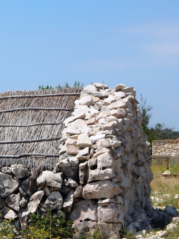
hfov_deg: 12.9
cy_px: 147
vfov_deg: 17.6
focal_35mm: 112
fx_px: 773
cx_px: -36
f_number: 7.9
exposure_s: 1/400
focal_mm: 10.9
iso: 125
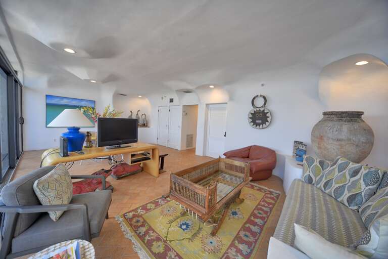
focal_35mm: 12
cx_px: 194
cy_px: 130
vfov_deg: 90.0
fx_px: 129
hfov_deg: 112.6
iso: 1250
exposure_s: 1/125
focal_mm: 12
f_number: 7.1
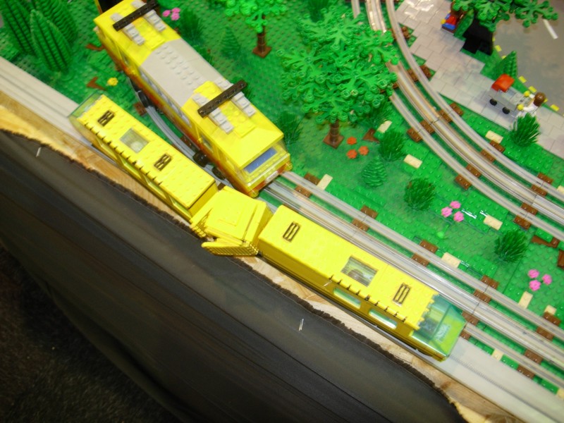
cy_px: 212
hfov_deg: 49.0
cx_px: 282
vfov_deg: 37.7
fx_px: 619
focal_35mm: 38
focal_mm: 7.8
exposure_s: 1/8.9
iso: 79
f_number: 2.8
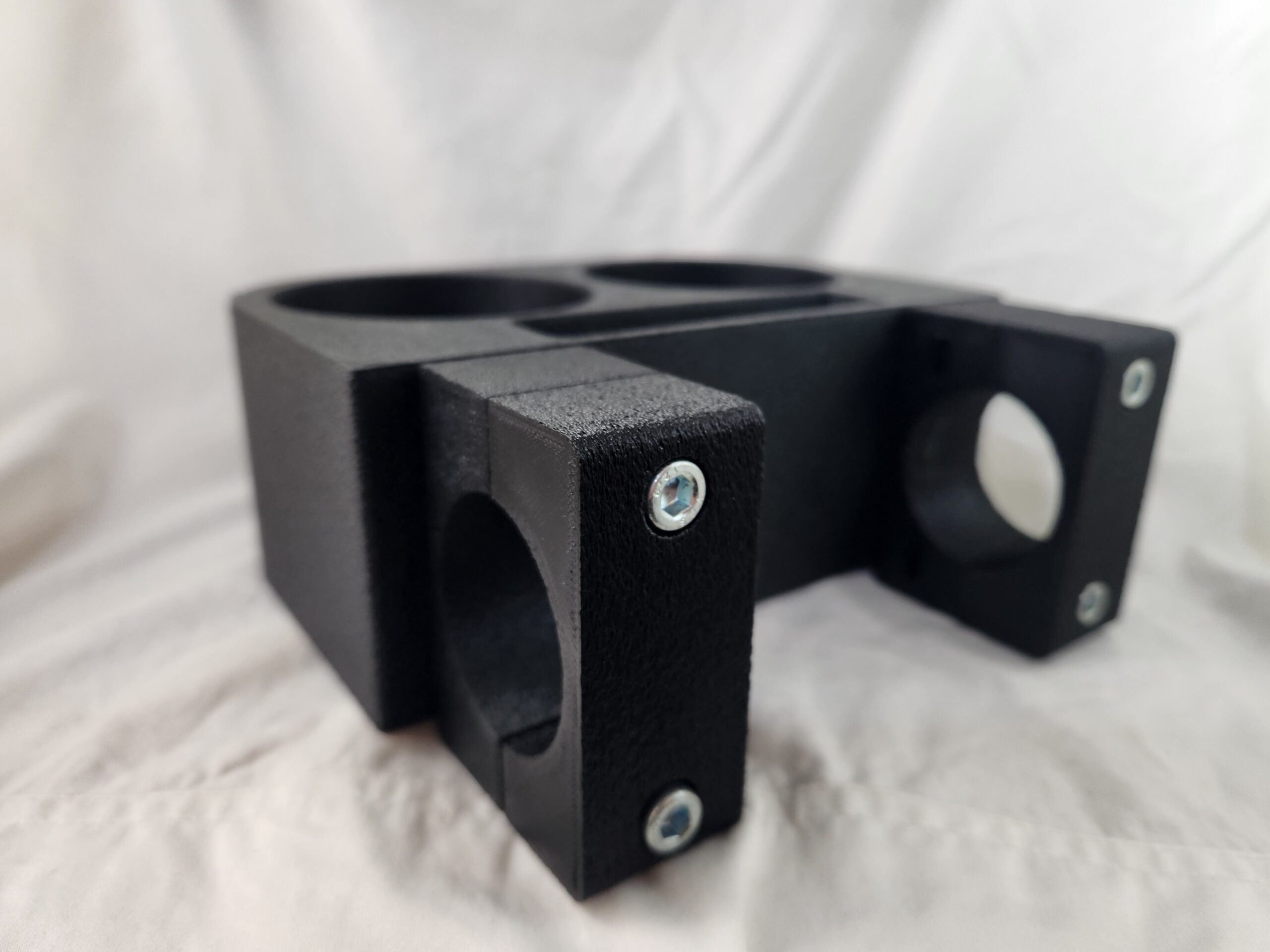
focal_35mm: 23
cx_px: 635
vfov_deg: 58.9
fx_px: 844
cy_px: 476
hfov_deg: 73.9
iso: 64
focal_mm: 5.4
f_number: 1.8
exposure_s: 1/100
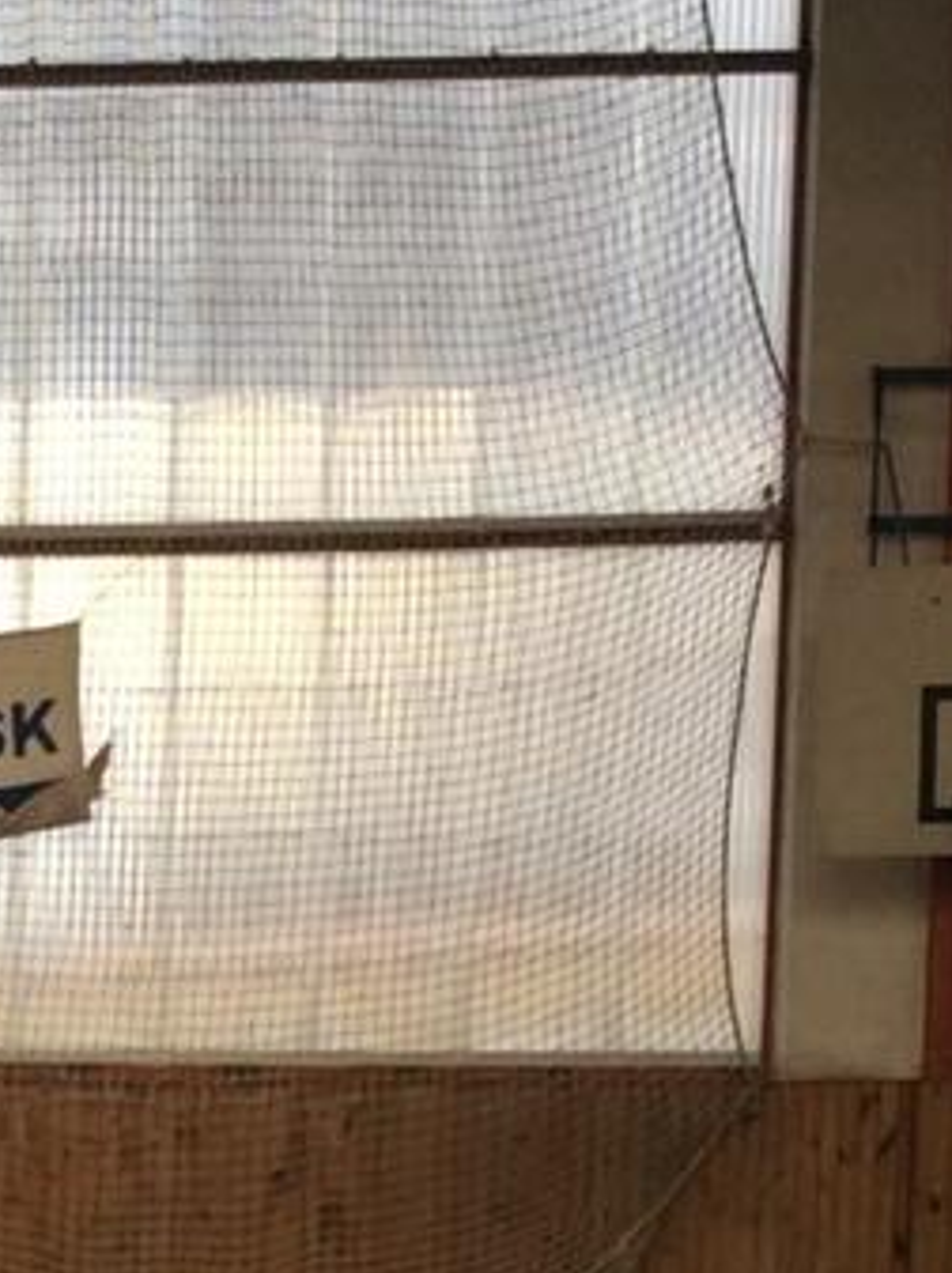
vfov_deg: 14.9
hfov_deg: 11.2
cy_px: 1607
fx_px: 4666
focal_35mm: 127
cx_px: -461
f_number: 2.4
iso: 32
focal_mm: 3.3
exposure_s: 1/240
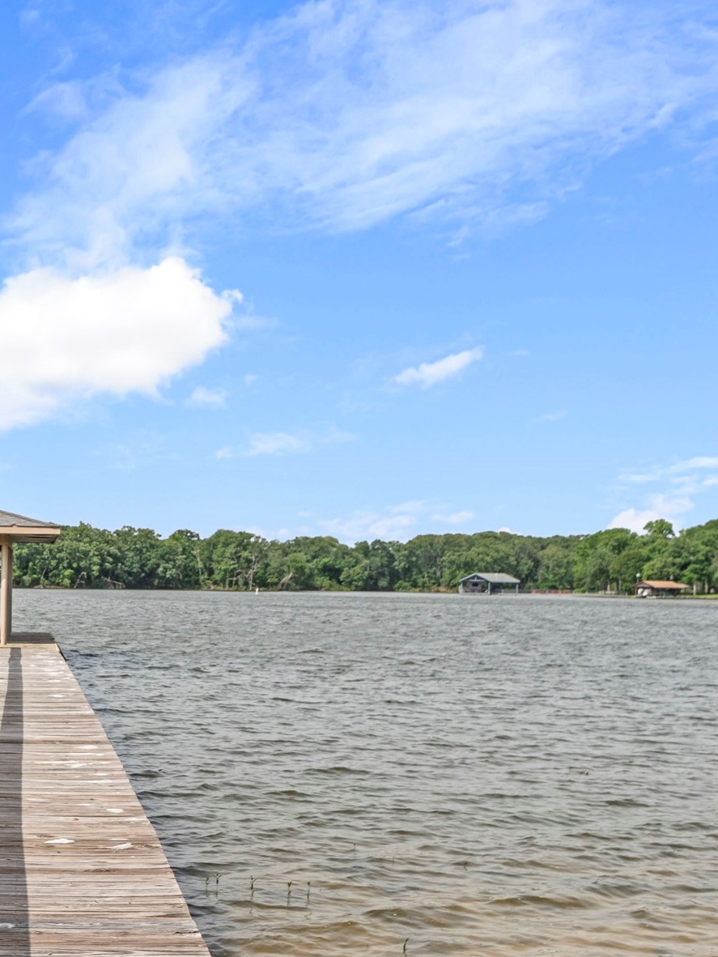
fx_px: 1465
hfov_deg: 26.2
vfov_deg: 36.1
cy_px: 524
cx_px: 15
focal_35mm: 53
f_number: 9
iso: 100
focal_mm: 20
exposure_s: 1/640
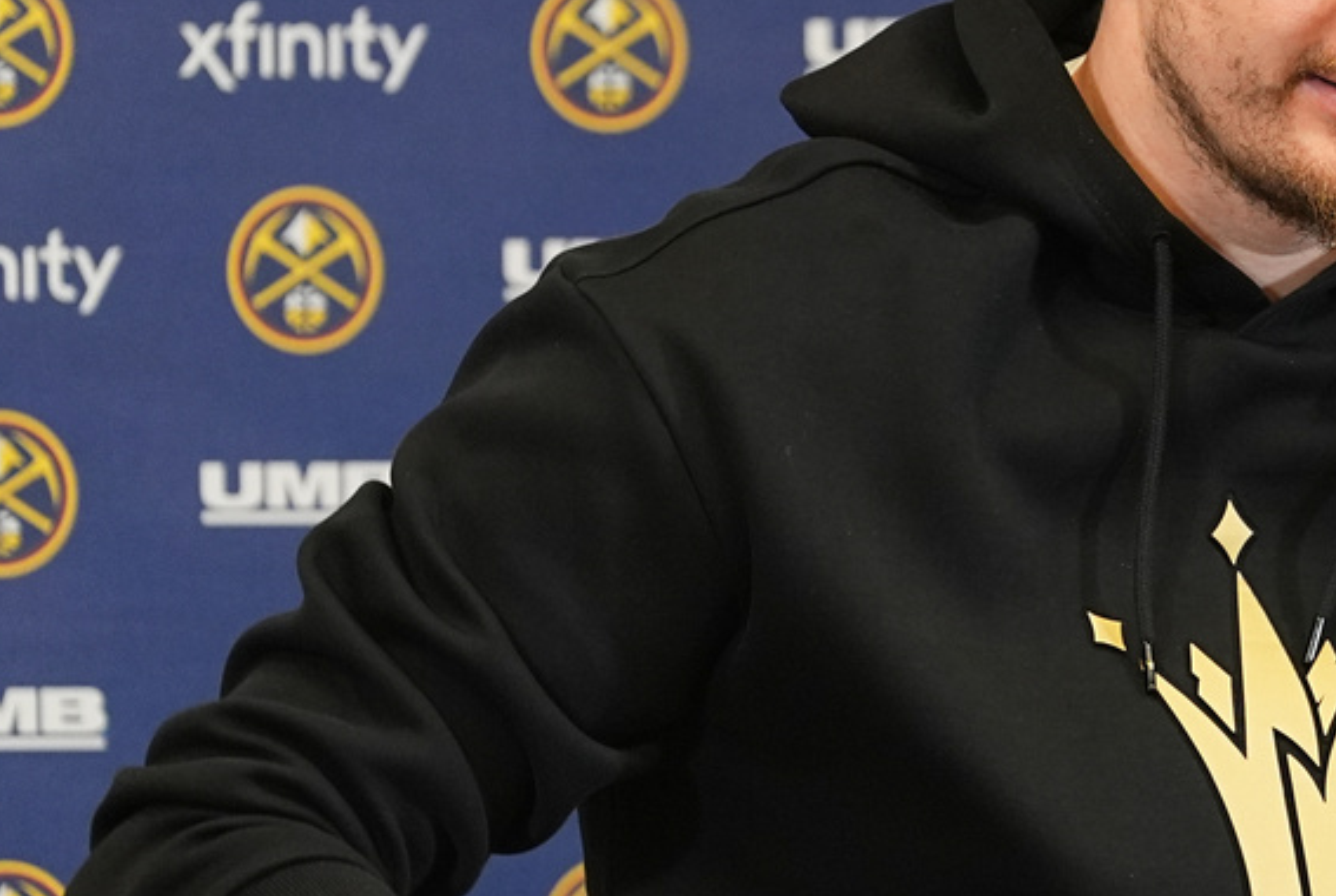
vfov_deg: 2.7
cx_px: 1152
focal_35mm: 509
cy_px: 364
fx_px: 18919
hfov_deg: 4.0
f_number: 2.8
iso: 2000
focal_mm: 188
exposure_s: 1/400
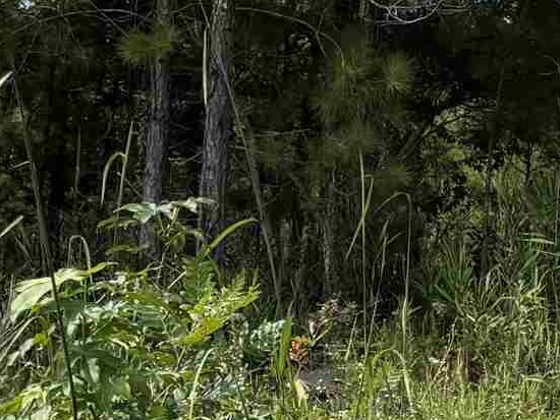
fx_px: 2169
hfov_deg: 11.7
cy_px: 220
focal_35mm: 134
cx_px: 1400
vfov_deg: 11.1
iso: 80
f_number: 1.78
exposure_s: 1/3413
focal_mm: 6.76
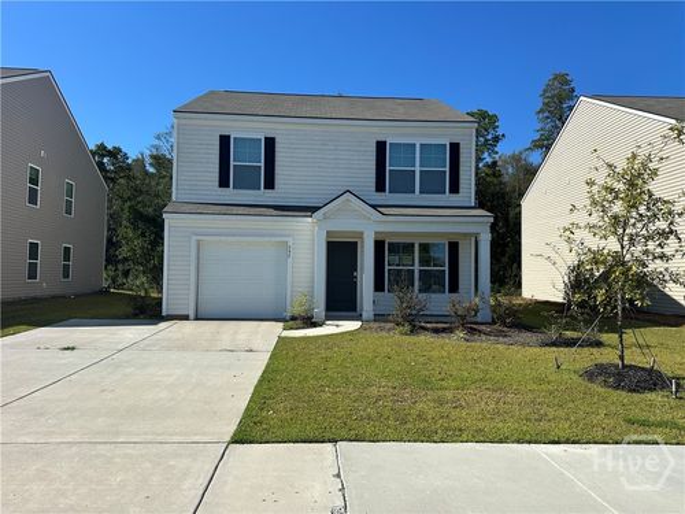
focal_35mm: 24
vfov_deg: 56.8
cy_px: 257
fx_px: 475
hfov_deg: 71.6
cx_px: 342
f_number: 1.78
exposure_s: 1/5848
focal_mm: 6.86
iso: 80
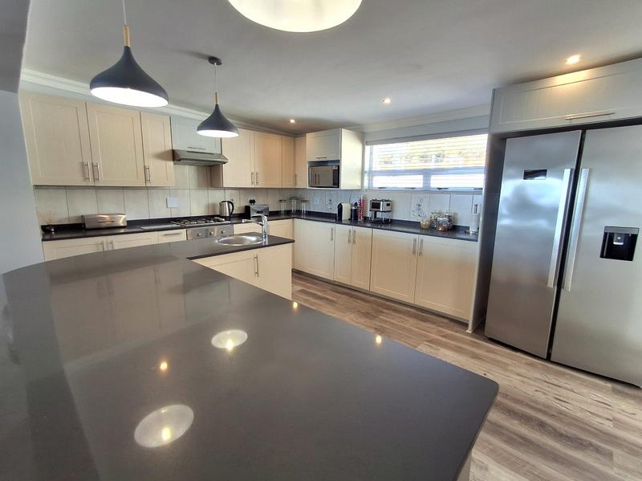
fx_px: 297
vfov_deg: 78.0
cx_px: 321
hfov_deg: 94.5
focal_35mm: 16
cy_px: 240
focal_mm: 1.64
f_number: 2.2
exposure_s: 1/100
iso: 40
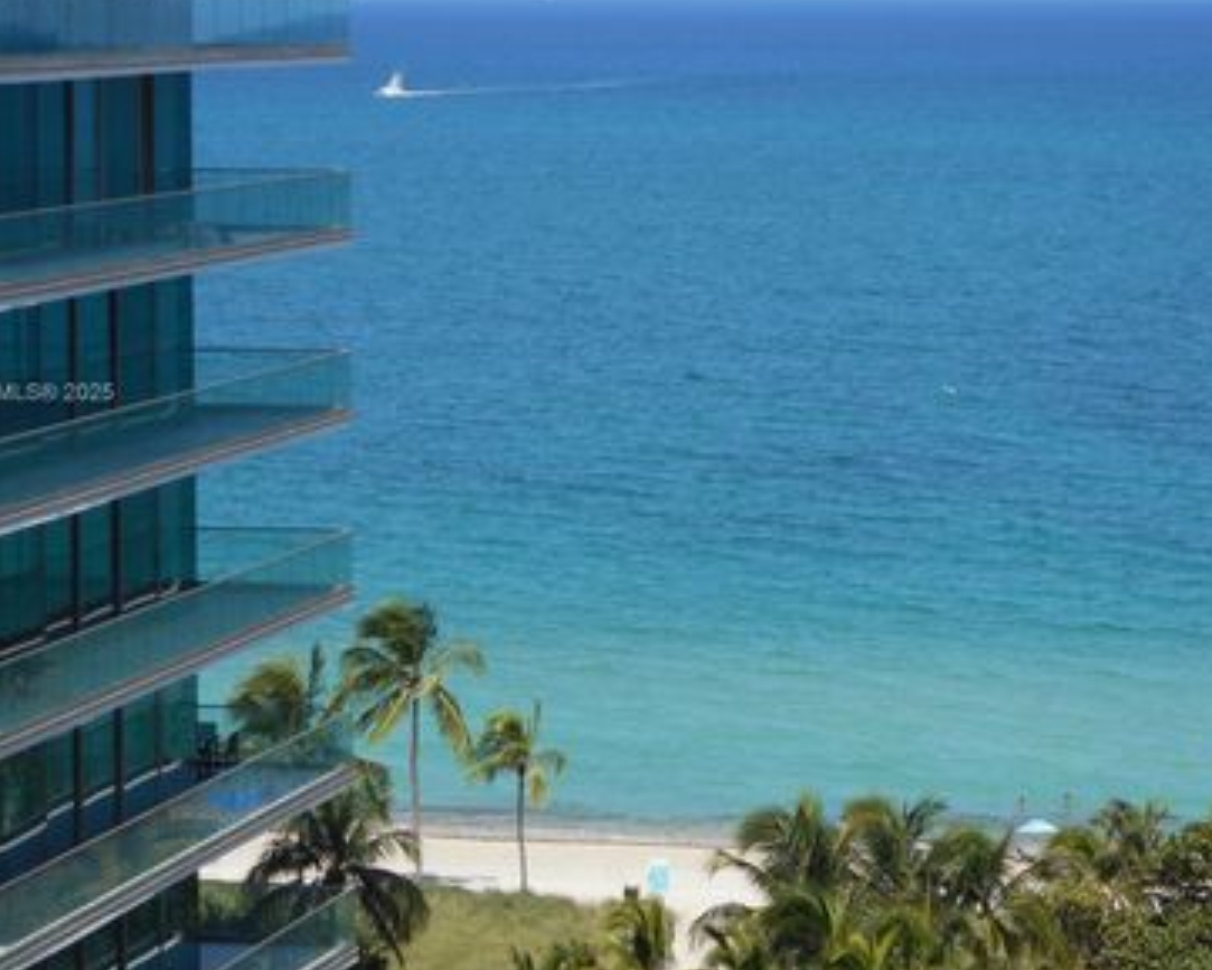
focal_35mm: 138
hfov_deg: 14.0
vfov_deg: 11.2
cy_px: 394
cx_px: 618
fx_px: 4951
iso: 80
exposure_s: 1/320
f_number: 5.8
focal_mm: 18.2
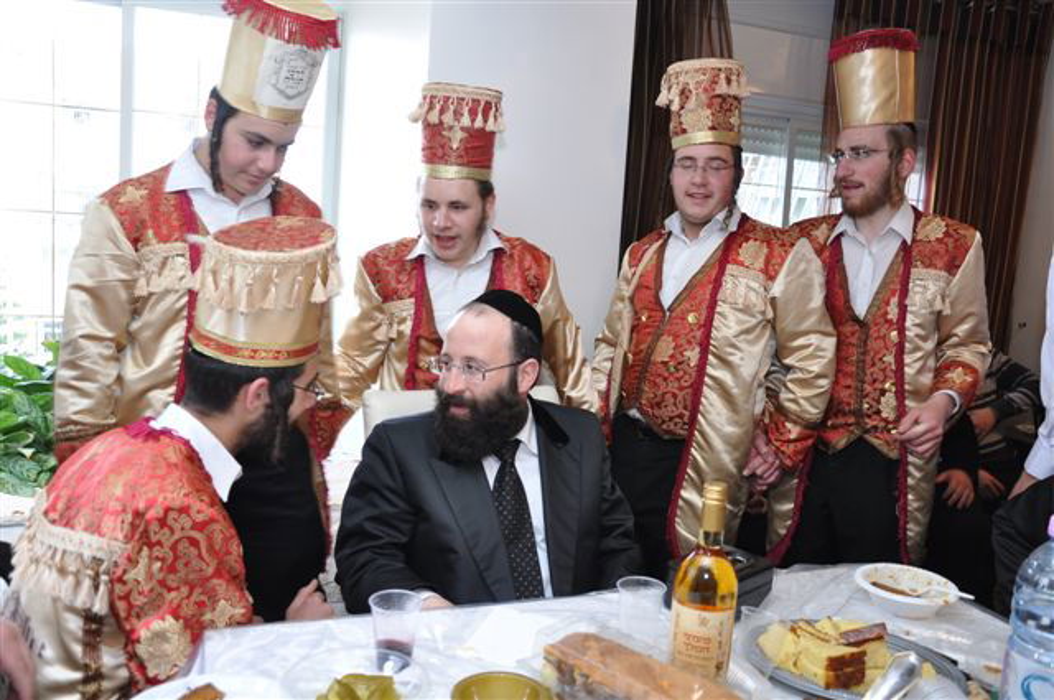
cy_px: 350
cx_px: 527
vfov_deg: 47.8
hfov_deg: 67.4
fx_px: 789
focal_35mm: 27
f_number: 4
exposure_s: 1/60
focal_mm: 18
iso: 320
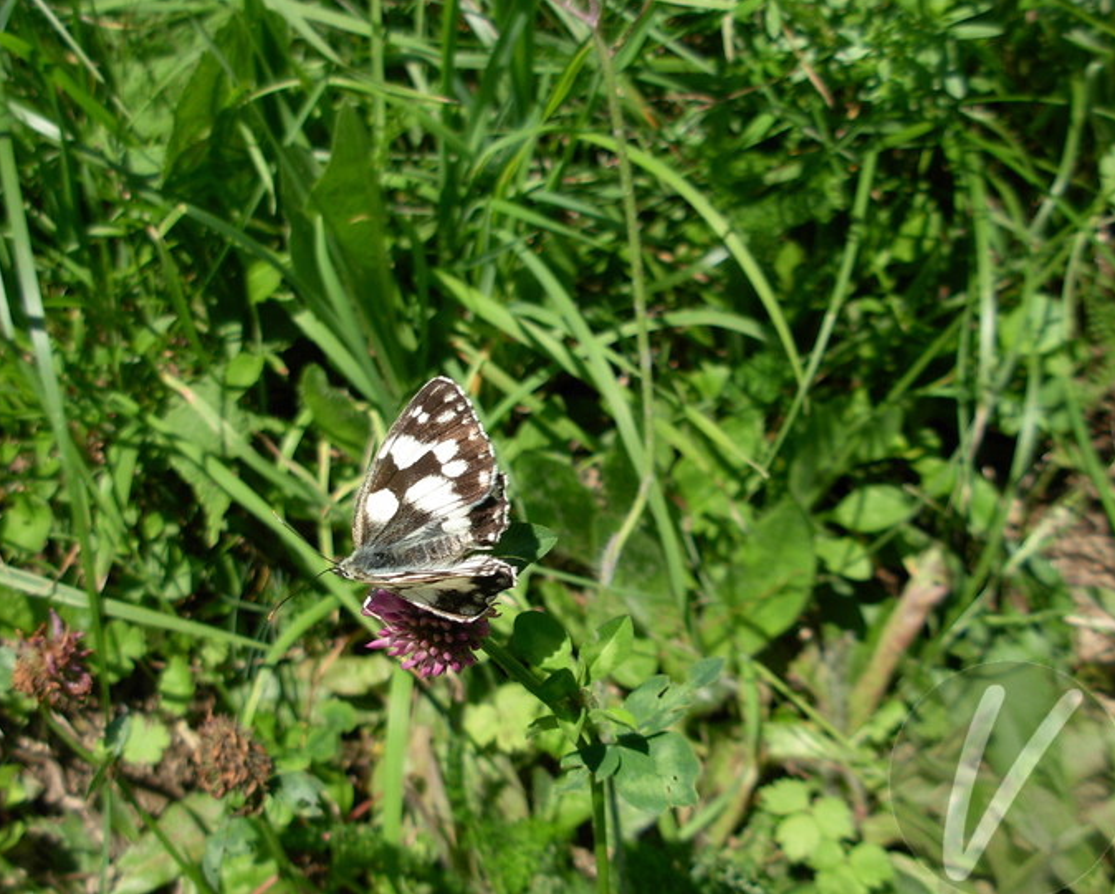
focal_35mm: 44
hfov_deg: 41.9
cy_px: 464
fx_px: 1453
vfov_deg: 34.2
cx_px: 496
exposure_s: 1/939
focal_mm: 6.3
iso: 79
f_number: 2.9
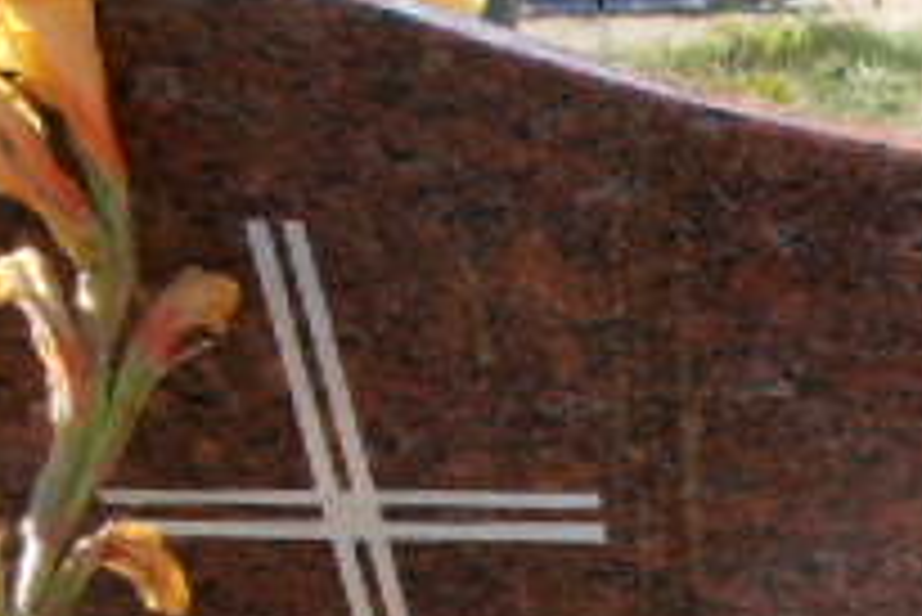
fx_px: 1999
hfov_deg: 22.5
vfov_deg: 16.2
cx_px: 1282
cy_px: 895
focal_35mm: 78
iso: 80
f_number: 3
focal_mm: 4.2
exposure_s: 1/500
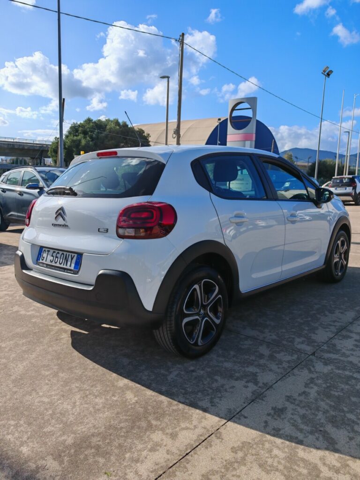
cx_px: 180
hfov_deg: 51.4
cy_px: 240
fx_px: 374
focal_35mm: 27
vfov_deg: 65.3
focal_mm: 6.83
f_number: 2
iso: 50
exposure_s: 1/2100
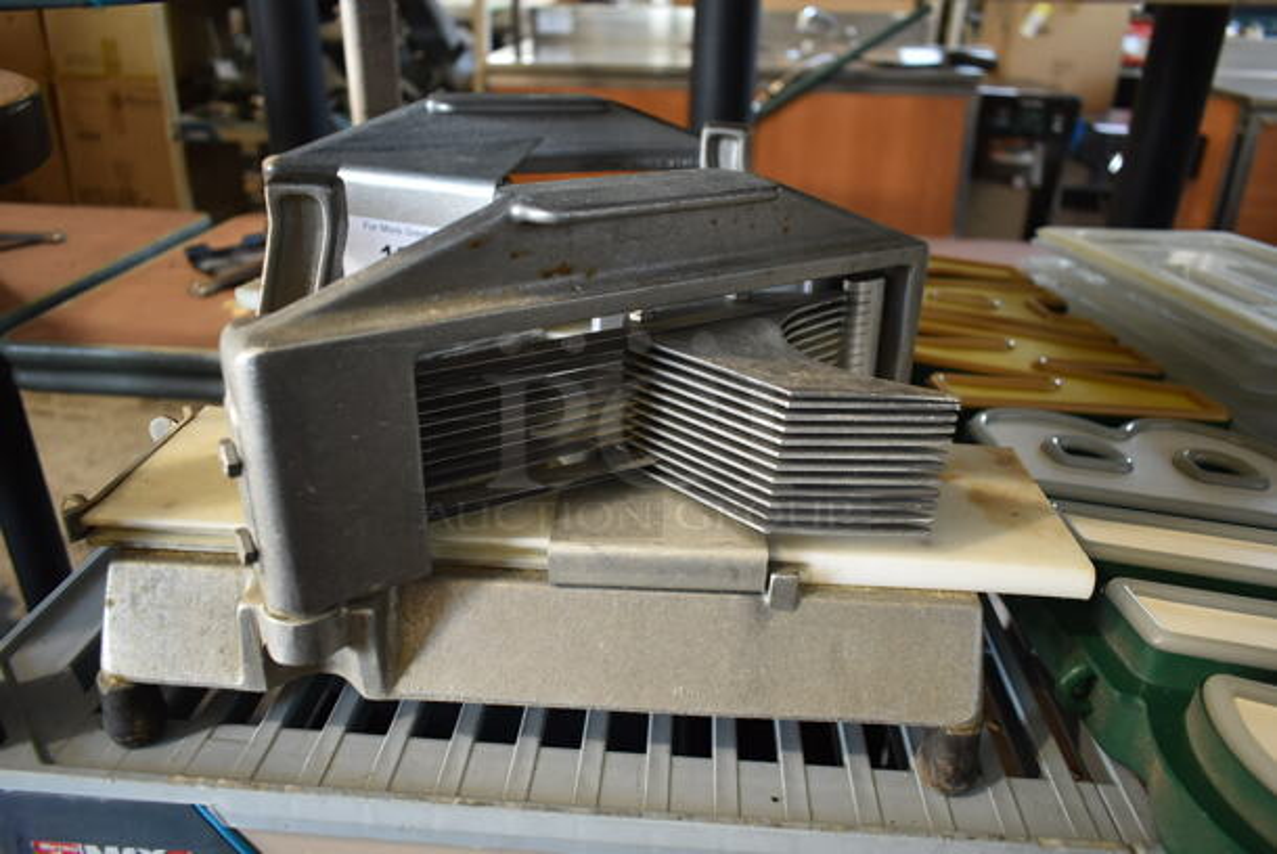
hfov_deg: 67.3
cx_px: 638
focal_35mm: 27
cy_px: 427
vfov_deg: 48.0
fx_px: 959
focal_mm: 18
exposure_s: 1/30
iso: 450
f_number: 3.5
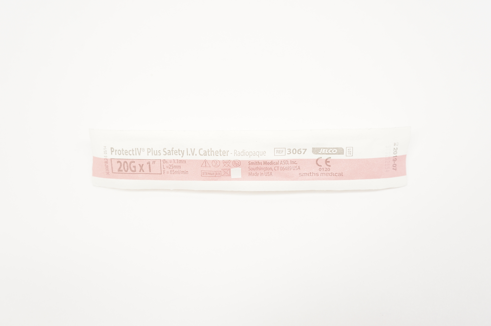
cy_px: 163
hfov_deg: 55.2
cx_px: 246
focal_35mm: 34
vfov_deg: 38.3
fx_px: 470
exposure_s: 1/80
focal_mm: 23
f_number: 4.5
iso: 400
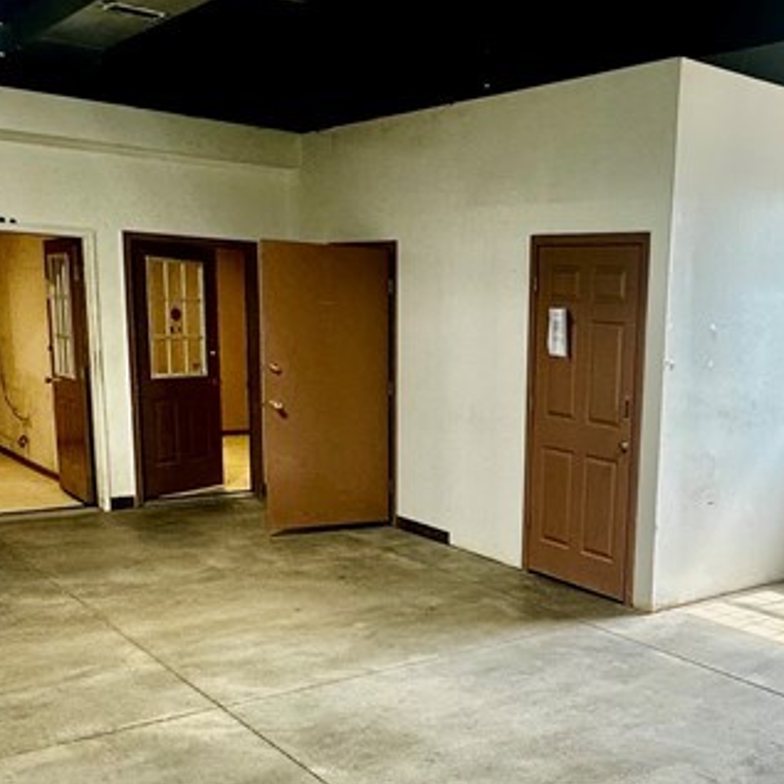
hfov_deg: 39.7
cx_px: 655
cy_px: 529
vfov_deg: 41.3
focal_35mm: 40
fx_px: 1025
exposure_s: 1/120
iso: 64
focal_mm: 2.22
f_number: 2.2
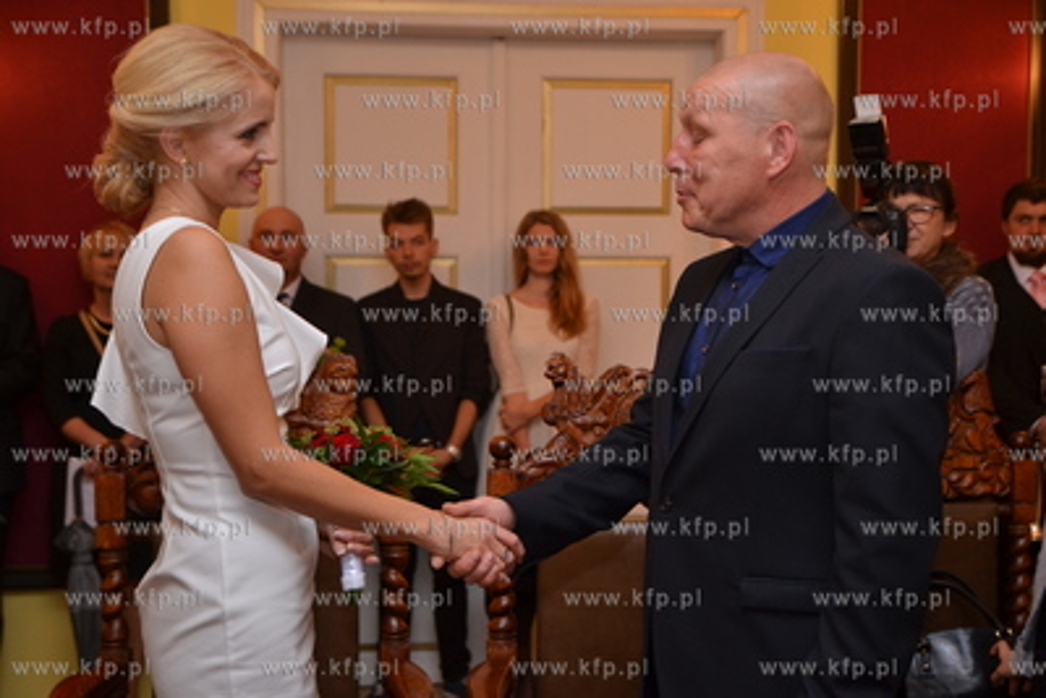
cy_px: 349
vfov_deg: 28.1
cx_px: 523
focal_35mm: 48
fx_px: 1395
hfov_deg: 41.1
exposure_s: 1/100
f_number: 5.6
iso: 400
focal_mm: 32
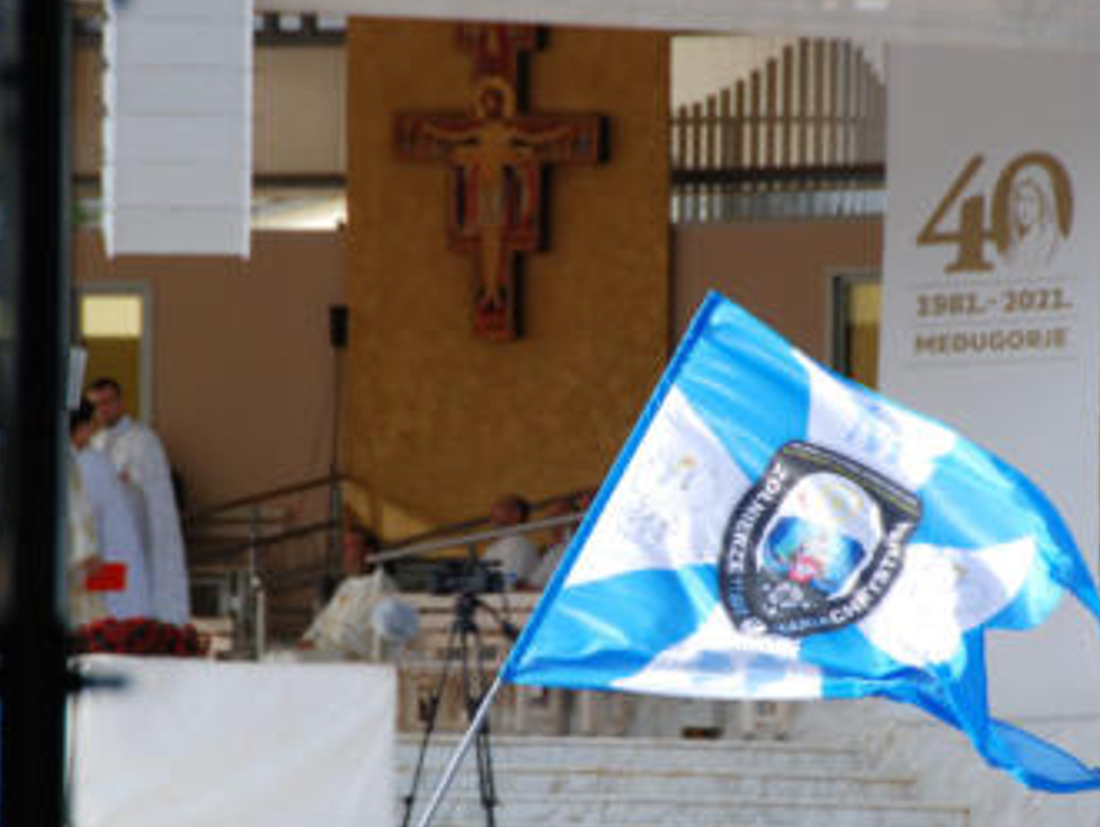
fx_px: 13897
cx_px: 603
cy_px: 434
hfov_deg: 4.5
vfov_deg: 3.4
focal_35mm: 437
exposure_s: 1/640
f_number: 6.3
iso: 400
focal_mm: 200
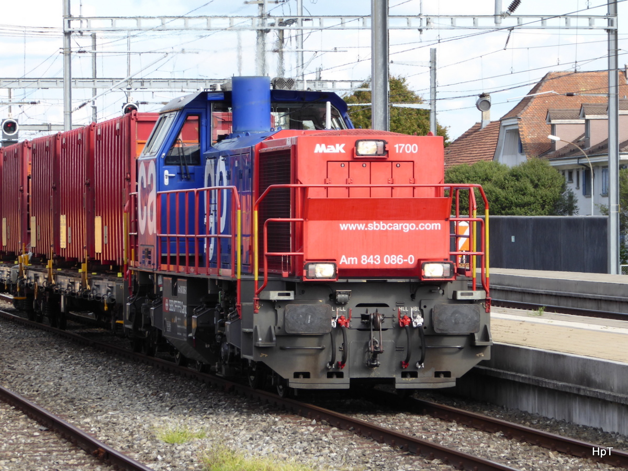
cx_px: 314
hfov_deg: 8.9
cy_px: 236
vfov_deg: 6.7
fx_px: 4028
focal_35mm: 222
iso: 80
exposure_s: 1/125
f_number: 5.6
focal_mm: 35.8
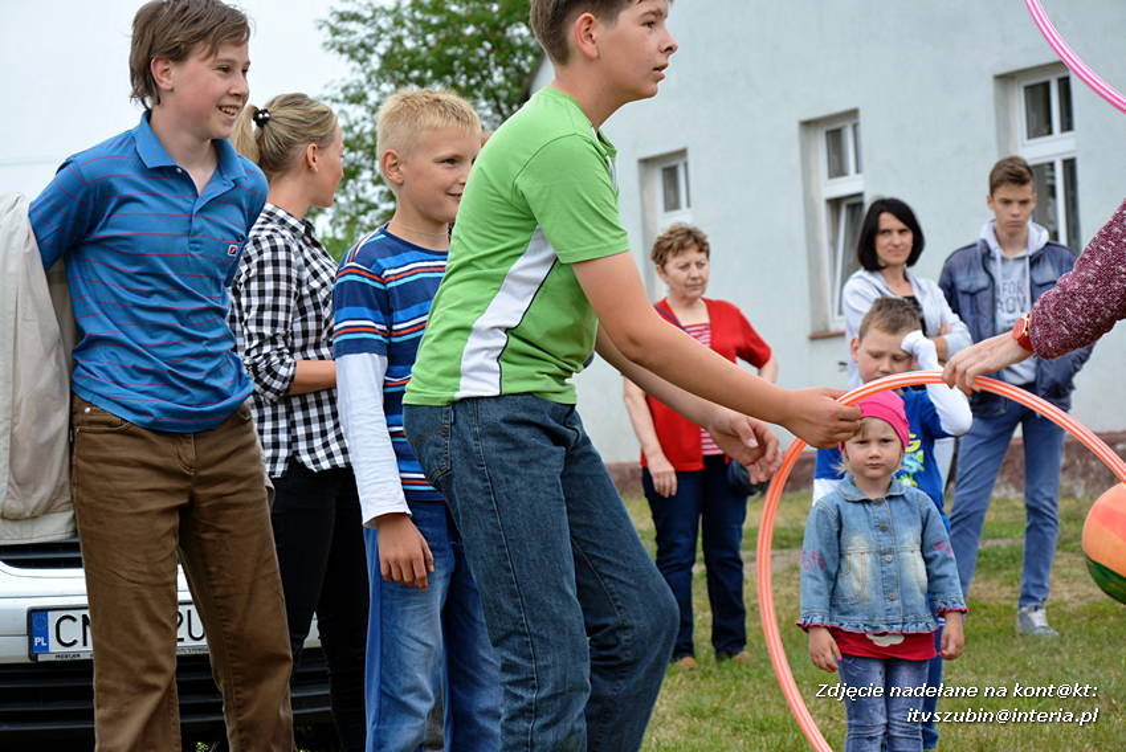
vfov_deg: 13.1
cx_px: 563
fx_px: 3286
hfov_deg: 19.4
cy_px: 376
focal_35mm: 105
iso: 200
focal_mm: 70
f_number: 7.1
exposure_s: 1/200
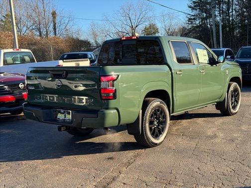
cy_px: 94
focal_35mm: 48
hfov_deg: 39.7
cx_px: 126
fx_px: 348
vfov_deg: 30.3
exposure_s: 1/1011
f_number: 1.78
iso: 64
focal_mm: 6.76
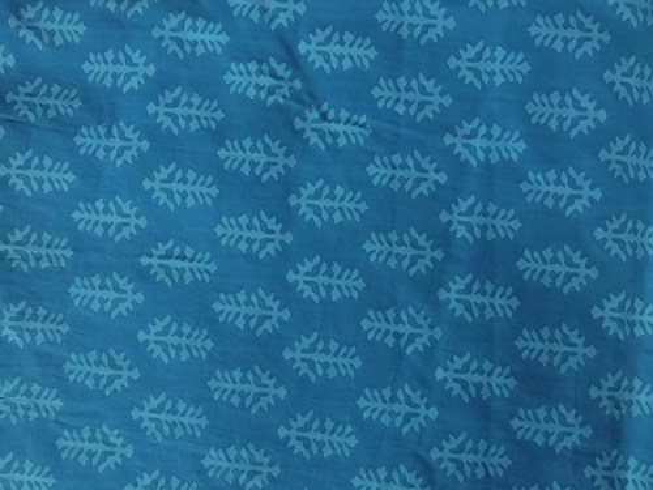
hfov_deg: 67.3
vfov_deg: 53.1
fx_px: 490
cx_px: 326
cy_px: 245
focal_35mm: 26
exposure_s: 1/25
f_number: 3.2
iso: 800
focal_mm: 4.66
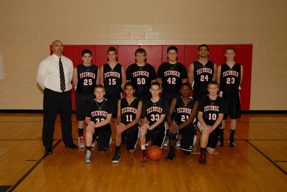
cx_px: 144
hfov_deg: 49.5
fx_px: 311
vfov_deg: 34.3
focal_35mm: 39
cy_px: 96
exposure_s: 1/60
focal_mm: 26
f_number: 5.6
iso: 400
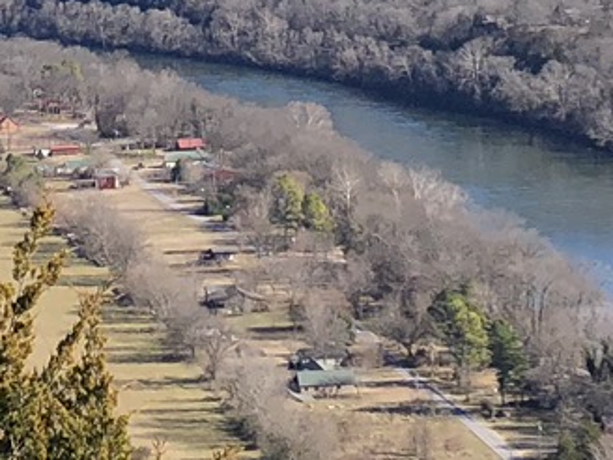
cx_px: 299
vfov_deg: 8.3
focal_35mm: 175
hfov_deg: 11.3
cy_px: -249
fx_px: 3099
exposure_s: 1/1845
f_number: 1.8
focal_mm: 4
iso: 20
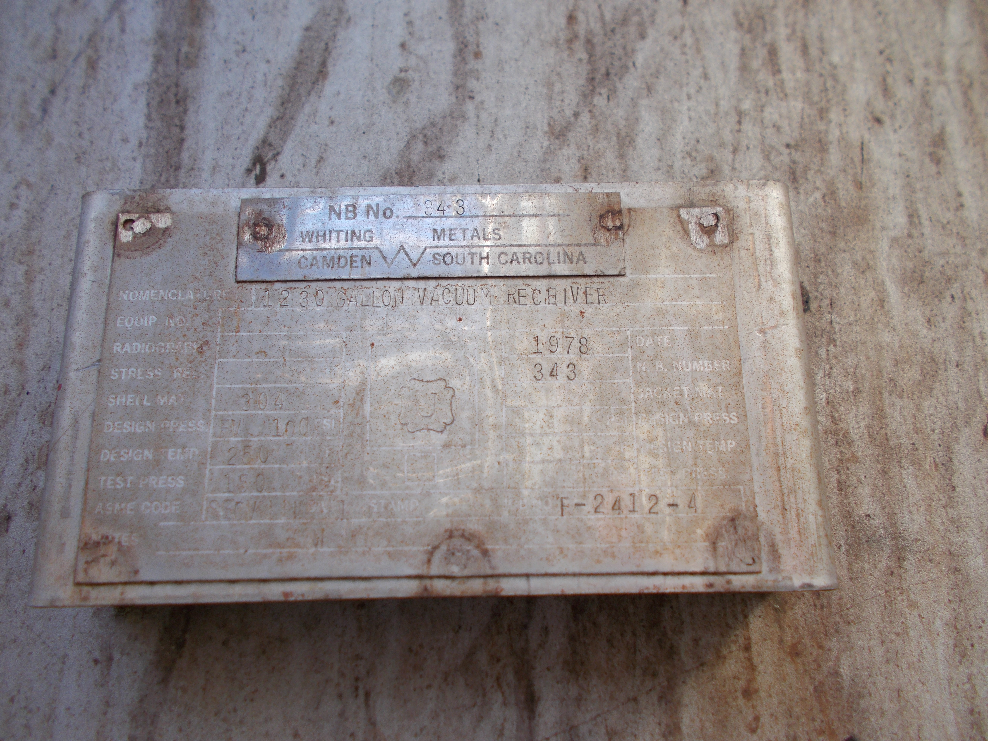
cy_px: 370
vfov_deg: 53.1
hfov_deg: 67.3
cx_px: 494
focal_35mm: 26
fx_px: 742
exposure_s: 1/100
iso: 80
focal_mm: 4.6
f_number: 3.2
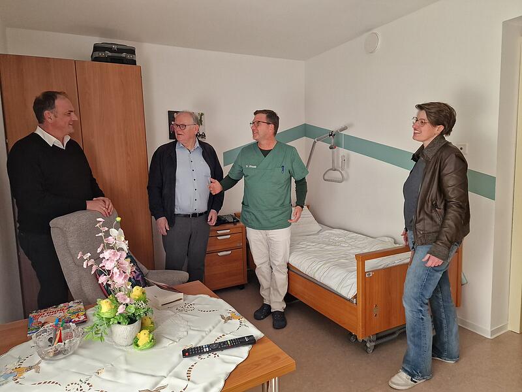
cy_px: 196
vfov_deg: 58.9
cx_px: 261
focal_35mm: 23
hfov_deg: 73.9
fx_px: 347
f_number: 1.8
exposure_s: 1/180
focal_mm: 6.4
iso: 200
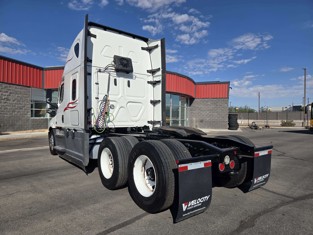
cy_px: 118
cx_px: 156
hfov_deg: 73.9
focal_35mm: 23
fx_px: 208
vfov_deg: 58.9
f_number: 1.8
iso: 25
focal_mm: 5.4
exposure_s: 1/3067
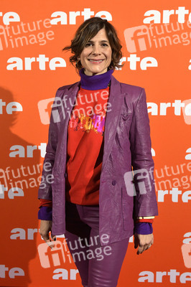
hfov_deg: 30.5
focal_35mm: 44
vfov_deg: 44.5
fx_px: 351
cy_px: 144
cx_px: 96
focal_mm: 44
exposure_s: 1/160
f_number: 5.6
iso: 2000
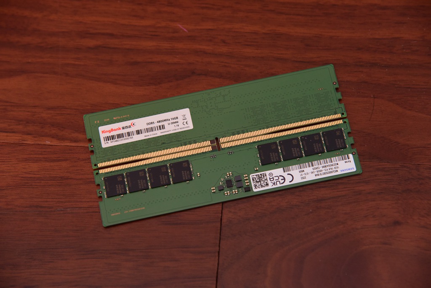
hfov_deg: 17.1
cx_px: 216
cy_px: 144
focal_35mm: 120
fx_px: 1437
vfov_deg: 11.4
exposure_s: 1/60
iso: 1600
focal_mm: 120
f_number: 5.6
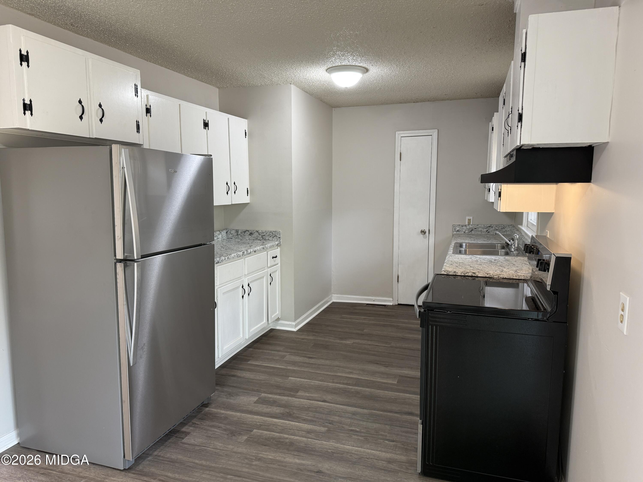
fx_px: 446
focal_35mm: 24
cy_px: 241
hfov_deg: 71.6
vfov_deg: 56.8
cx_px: 322
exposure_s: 1/60
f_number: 1.78
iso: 125
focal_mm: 6.76
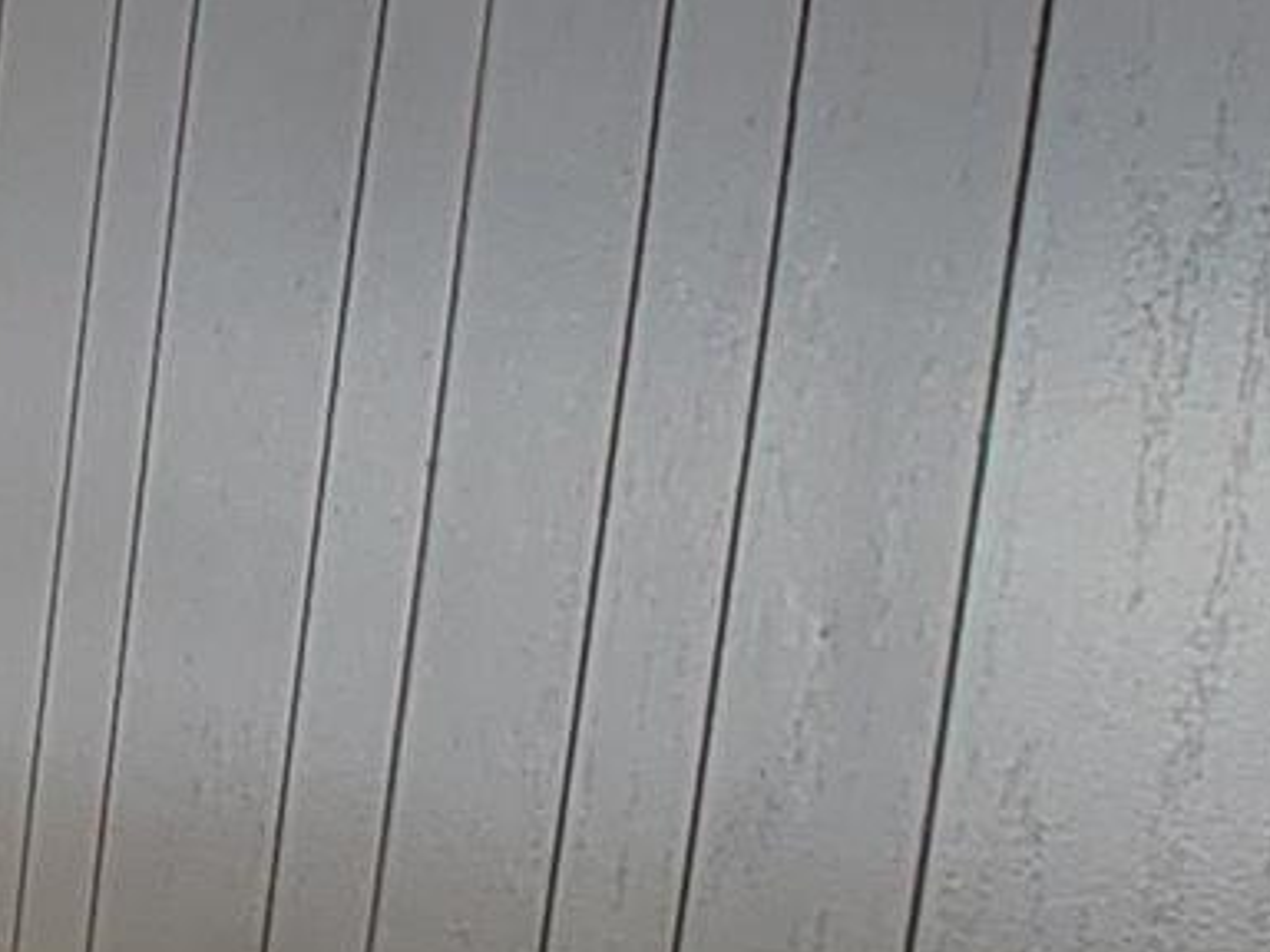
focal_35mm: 104
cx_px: -2996
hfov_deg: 10.0
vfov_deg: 14.2
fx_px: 3816
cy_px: 466
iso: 50
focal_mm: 2.2
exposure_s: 1/218
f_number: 2.2
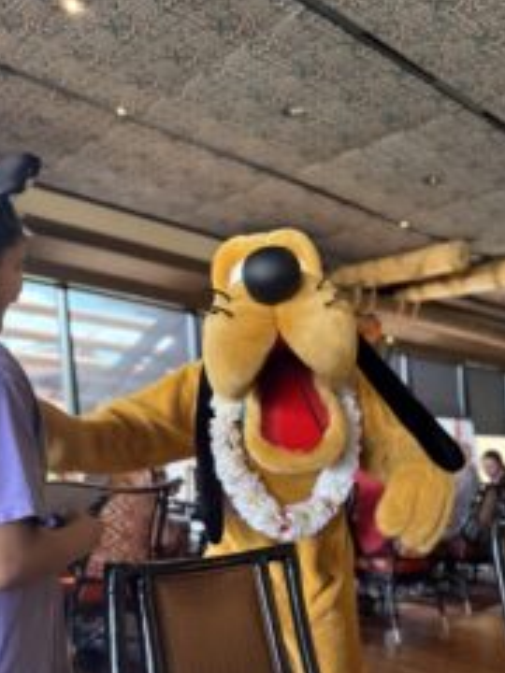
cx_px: 302
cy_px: 480
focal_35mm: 35
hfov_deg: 40.5
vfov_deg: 51.0
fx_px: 681
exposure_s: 1/60
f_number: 1.78
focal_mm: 6.76
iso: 800
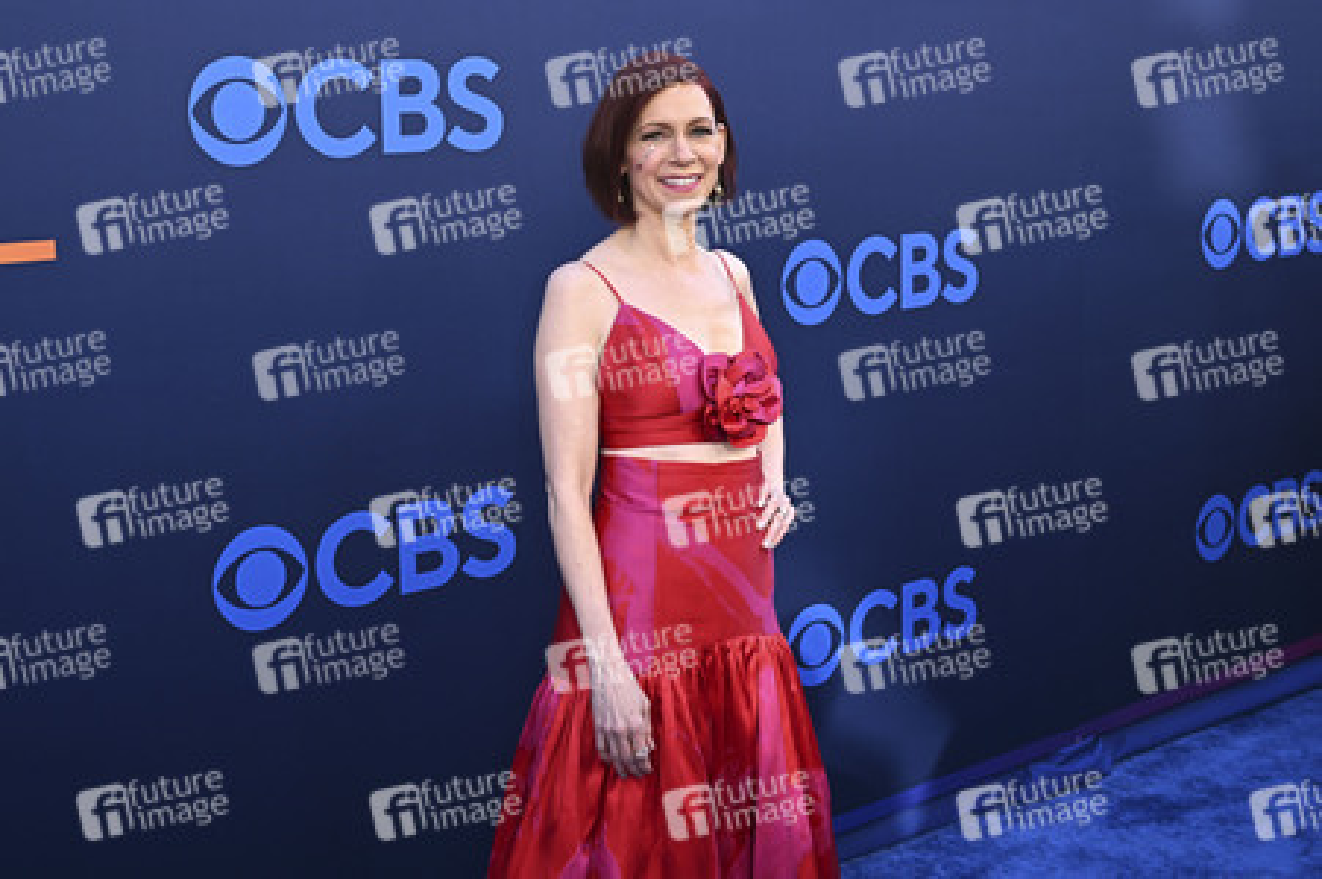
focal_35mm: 38
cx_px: 661
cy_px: 440
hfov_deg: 50.7
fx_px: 1394
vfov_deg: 35.0
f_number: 5.6
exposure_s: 1/200
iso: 320
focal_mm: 38
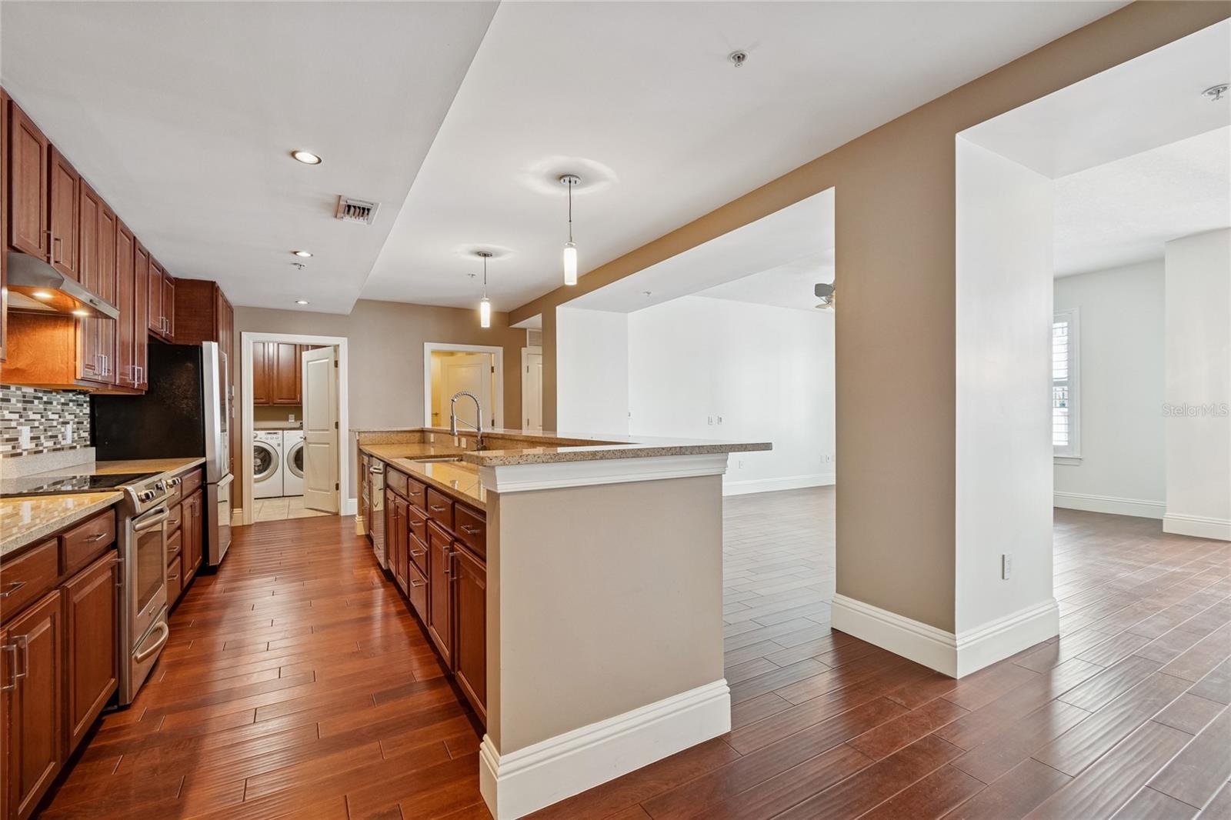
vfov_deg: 77.3
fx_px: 513
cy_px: 410
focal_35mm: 15
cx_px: 616
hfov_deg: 100.4
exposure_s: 1/13
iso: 500
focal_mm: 10
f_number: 7.1
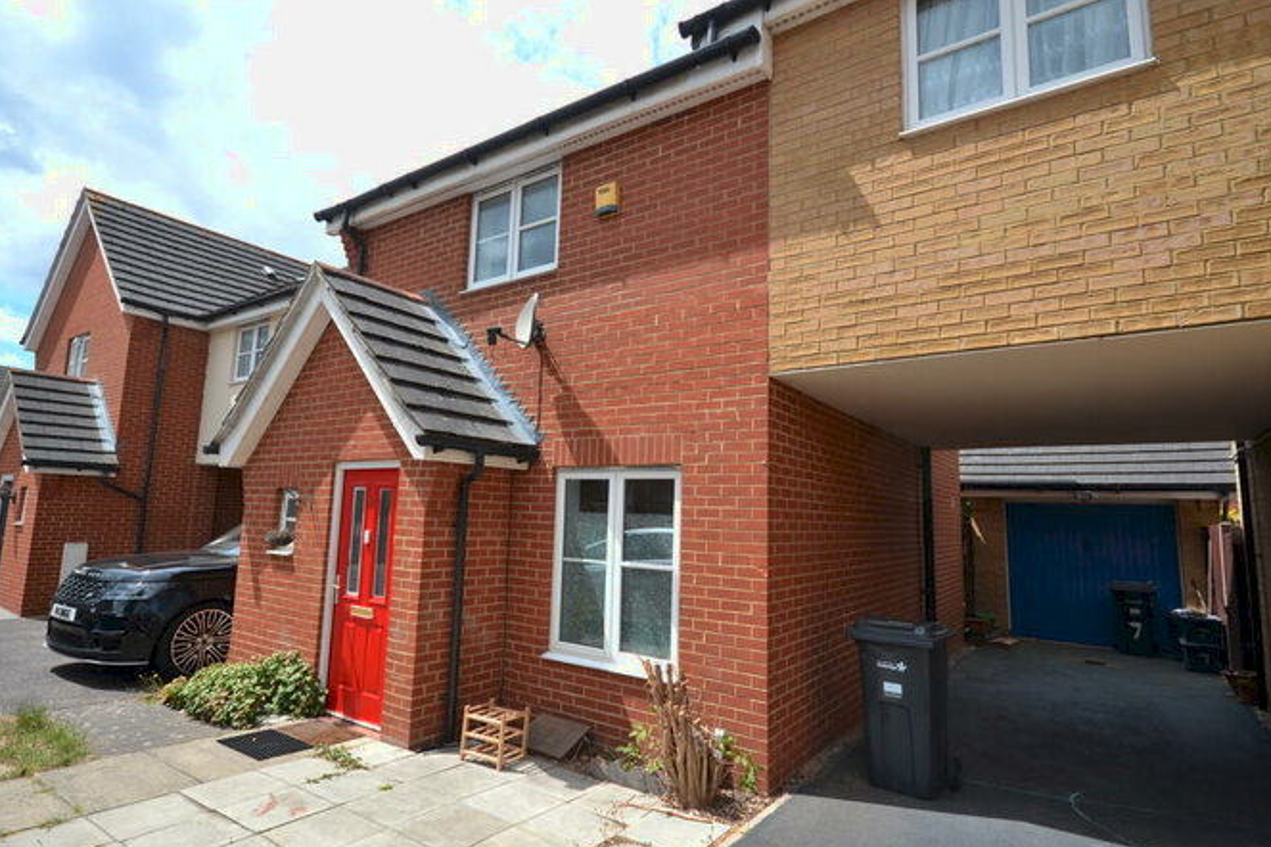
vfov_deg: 64.6
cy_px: 426
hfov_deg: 86.8
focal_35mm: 19
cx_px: 606
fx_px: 671
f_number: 7.1
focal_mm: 12
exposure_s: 1/200
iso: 100
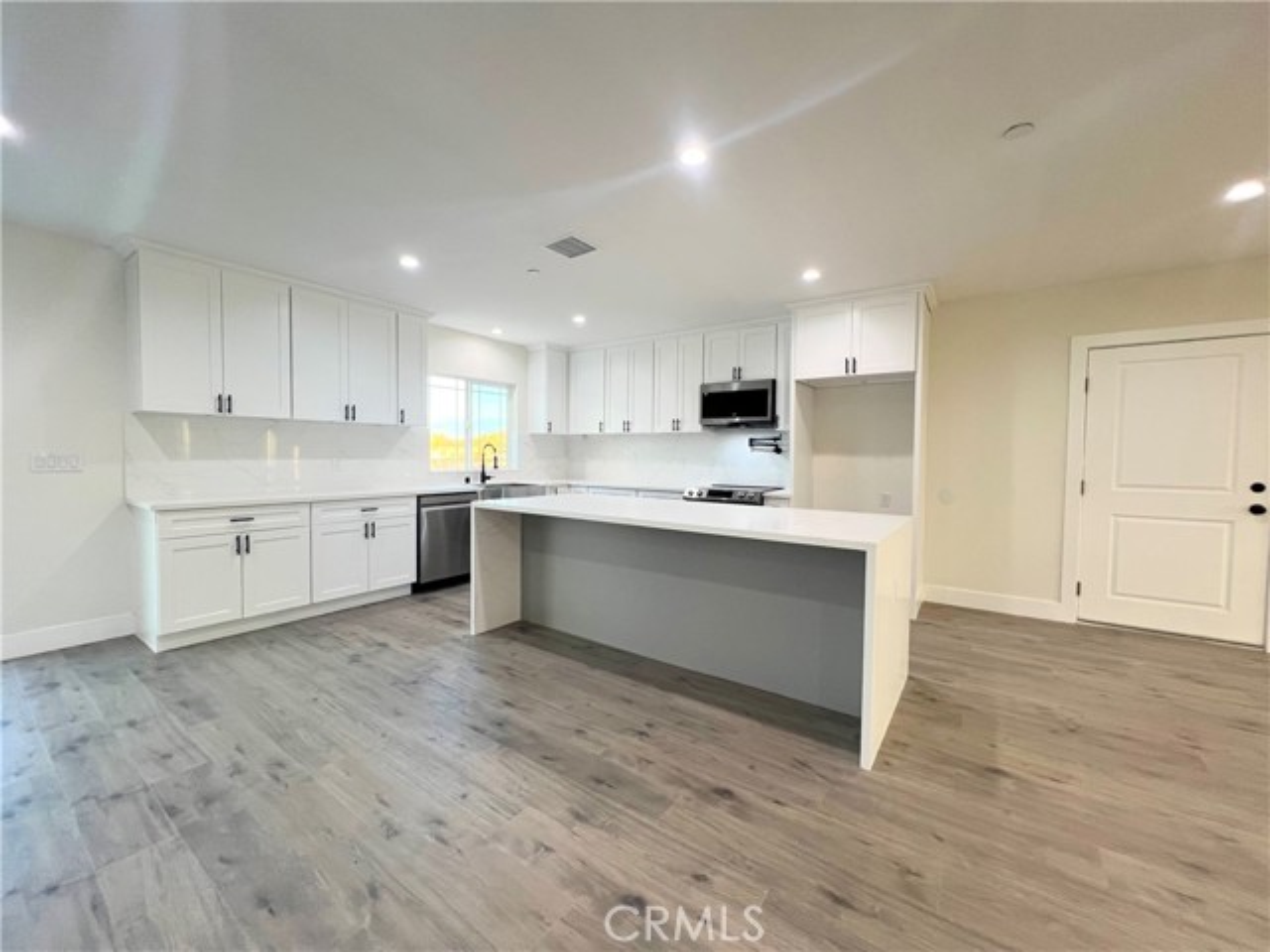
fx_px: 477
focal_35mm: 13
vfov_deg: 89.9
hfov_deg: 106.2
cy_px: 476
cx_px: 635
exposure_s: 1/120
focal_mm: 1.57
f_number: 1.8
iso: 200
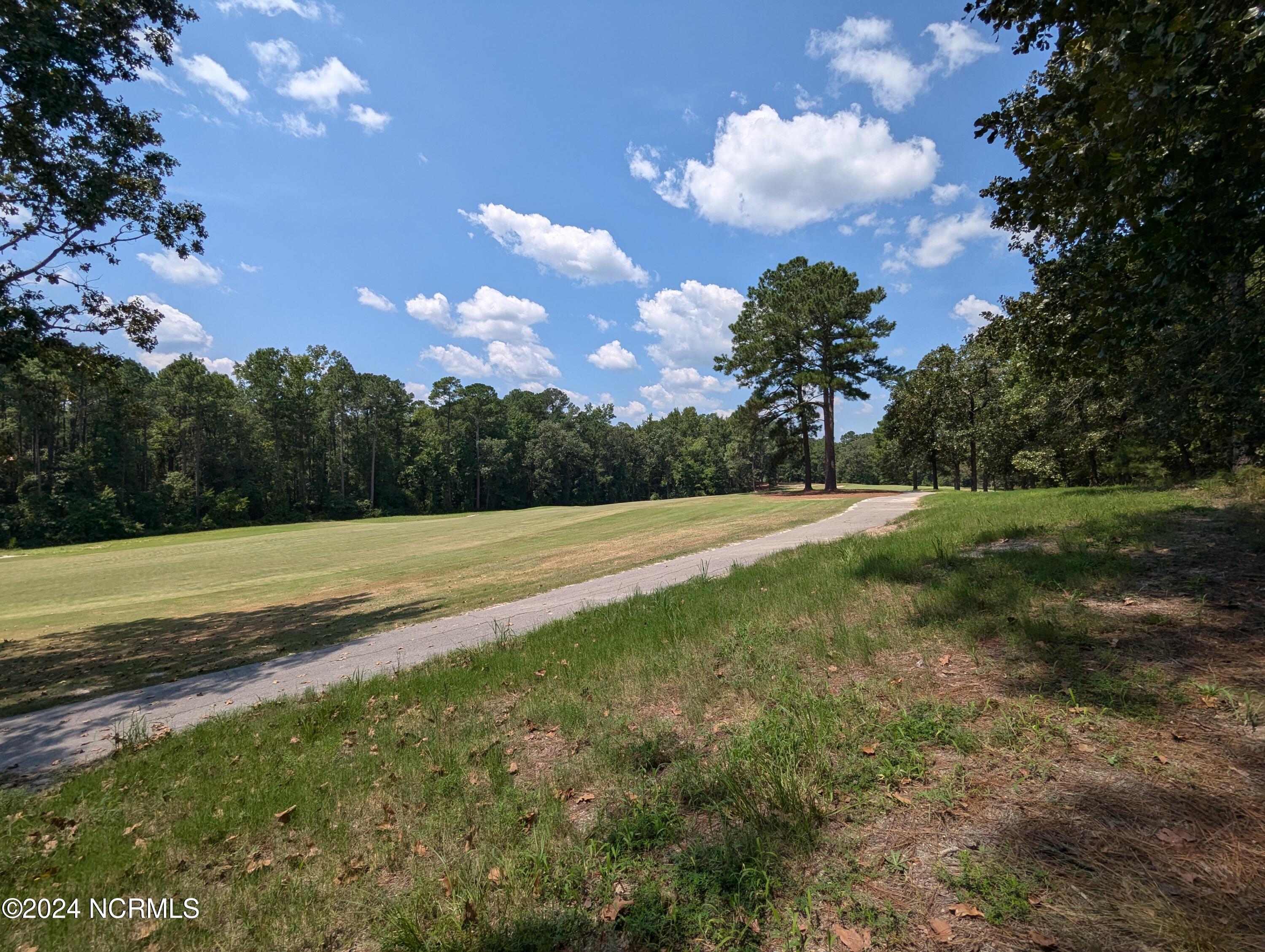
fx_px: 585
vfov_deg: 78.2
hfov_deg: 94.4
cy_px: 476
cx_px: 632
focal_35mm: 16
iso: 49
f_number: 2.2
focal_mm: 2.35
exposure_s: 1/2075
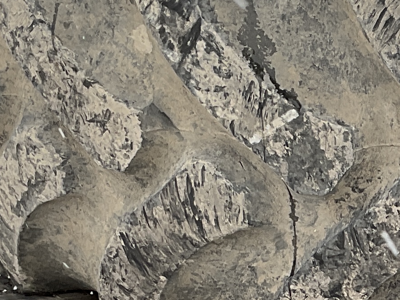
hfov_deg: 14.6
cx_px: 467
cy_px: 358
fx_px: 1513
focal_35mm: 131
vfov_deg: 11.1
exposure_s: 1/292
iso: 16
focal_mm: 3
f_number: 1.8
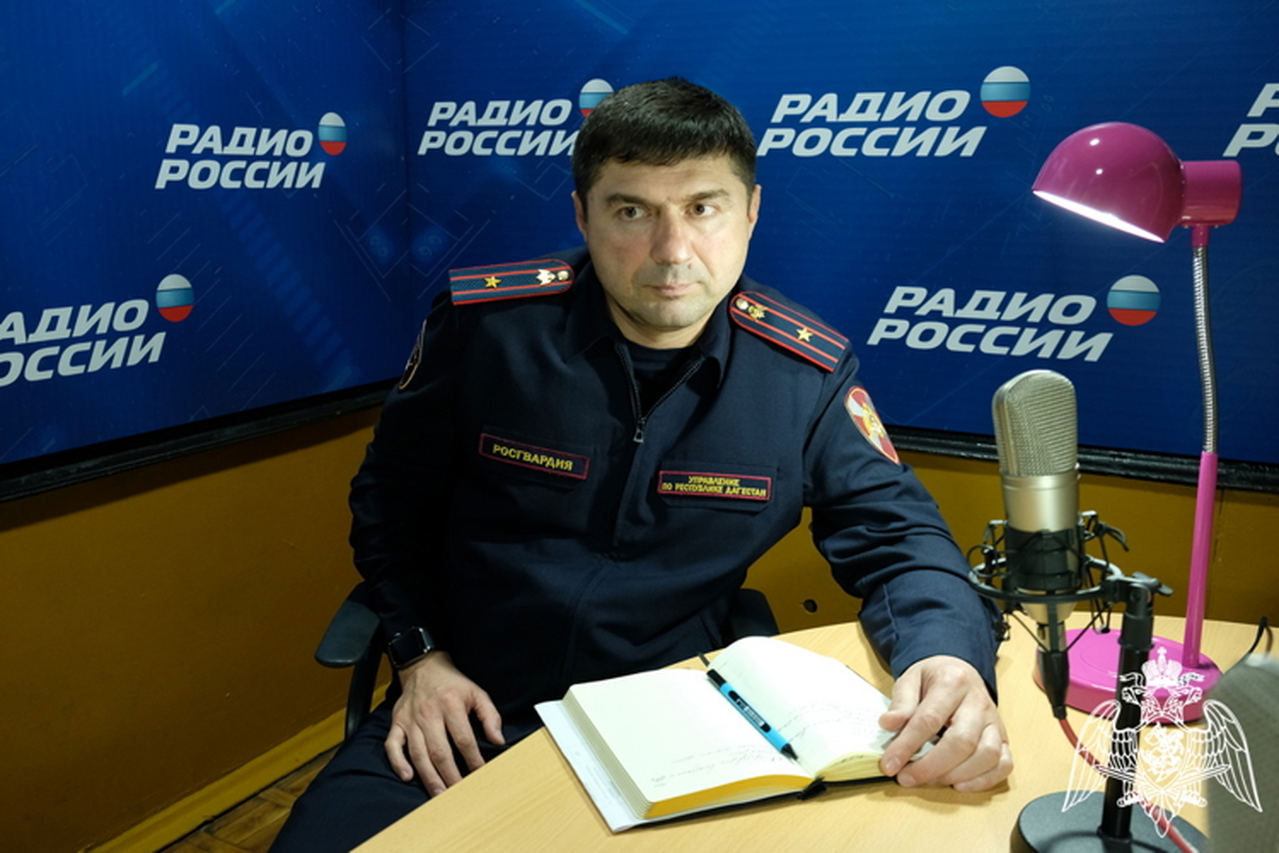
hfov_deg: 57.2
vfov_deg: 40.0
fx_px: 1172
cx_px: 640
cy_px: 426
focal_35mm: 33
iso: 2000
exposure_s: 1/40
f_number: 5
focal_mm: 22.3
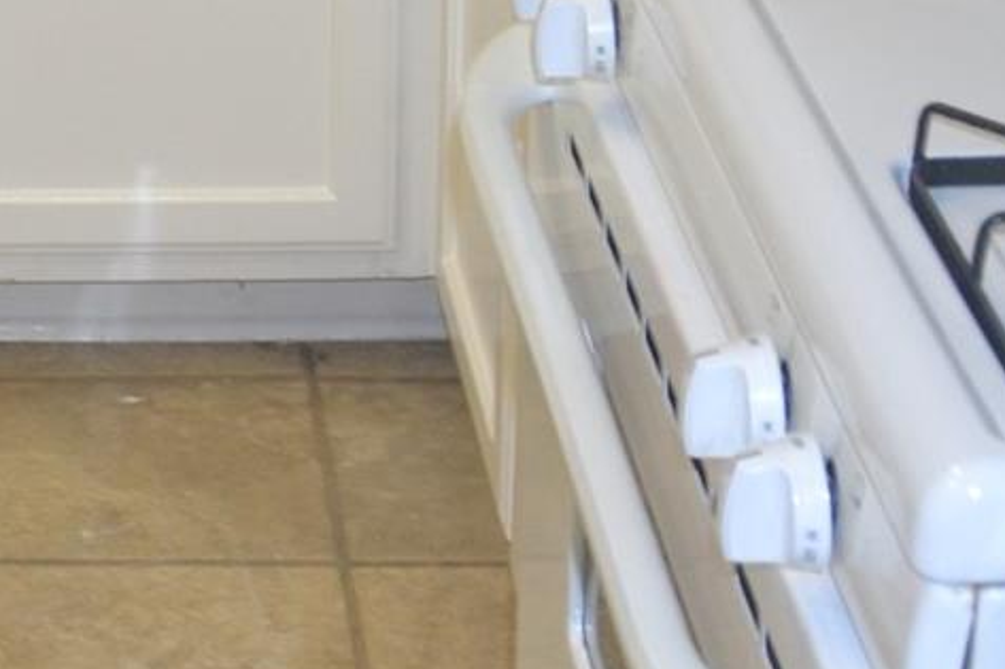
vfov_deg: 11.0
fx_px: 3265
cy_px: -509
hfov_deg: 16.1
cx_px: -495
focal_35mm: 117
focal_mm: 18
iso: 720
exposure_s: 1/60
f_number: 3.5
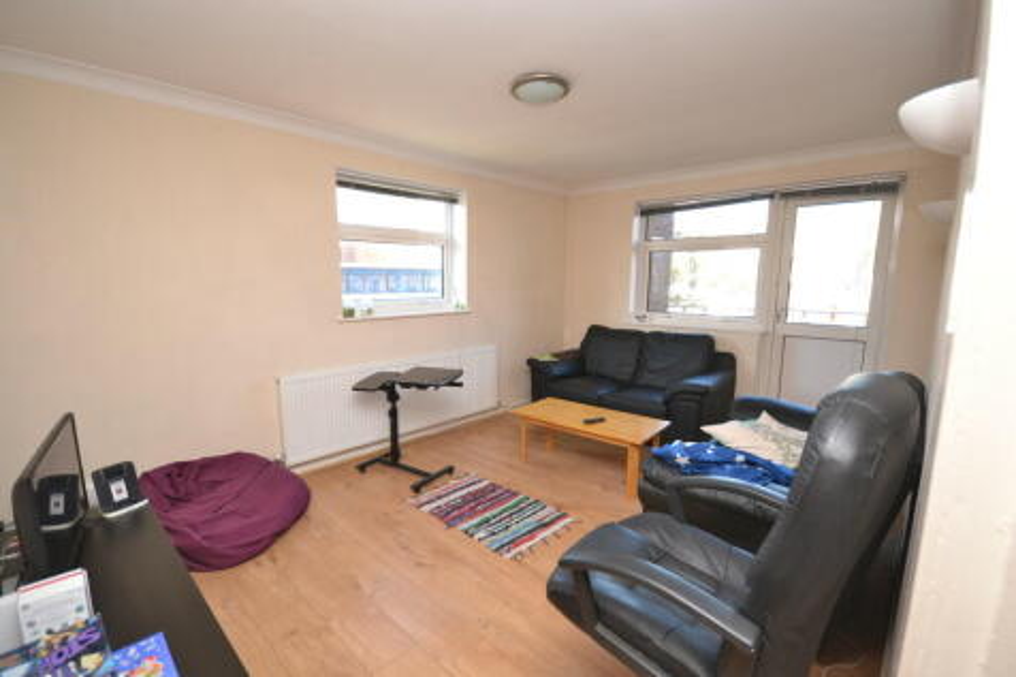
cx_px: 508
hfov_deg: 100.4
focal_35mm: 15
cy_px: 338
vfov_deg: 77.3
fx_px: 423
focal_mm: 10
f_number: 5
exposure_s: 1/100
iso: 400
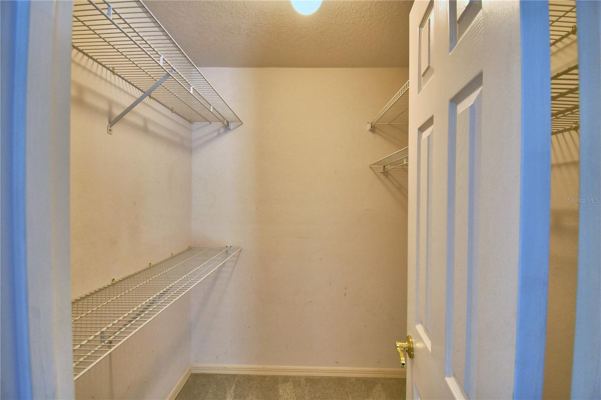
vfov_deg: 77.3
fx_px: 250
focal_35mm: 15
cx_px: 300
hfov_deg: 100.4
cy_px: 200
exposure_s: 1/100
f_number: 4.5
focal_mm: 10
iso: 400
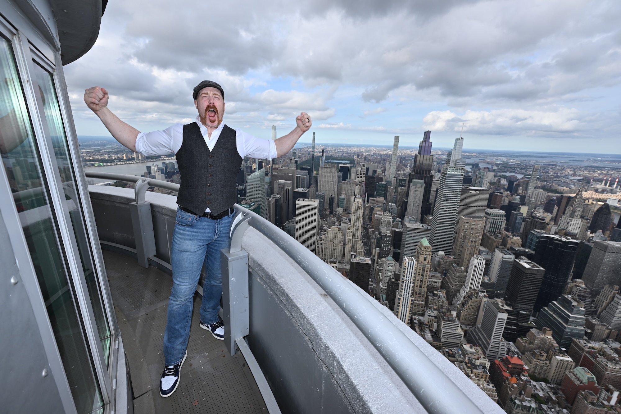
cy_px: 207
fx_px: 241
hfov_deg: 104.3
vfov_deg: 81.2
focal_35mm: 14
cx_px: 310
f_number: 7.1
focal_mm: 14
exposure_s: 1/200
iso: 64
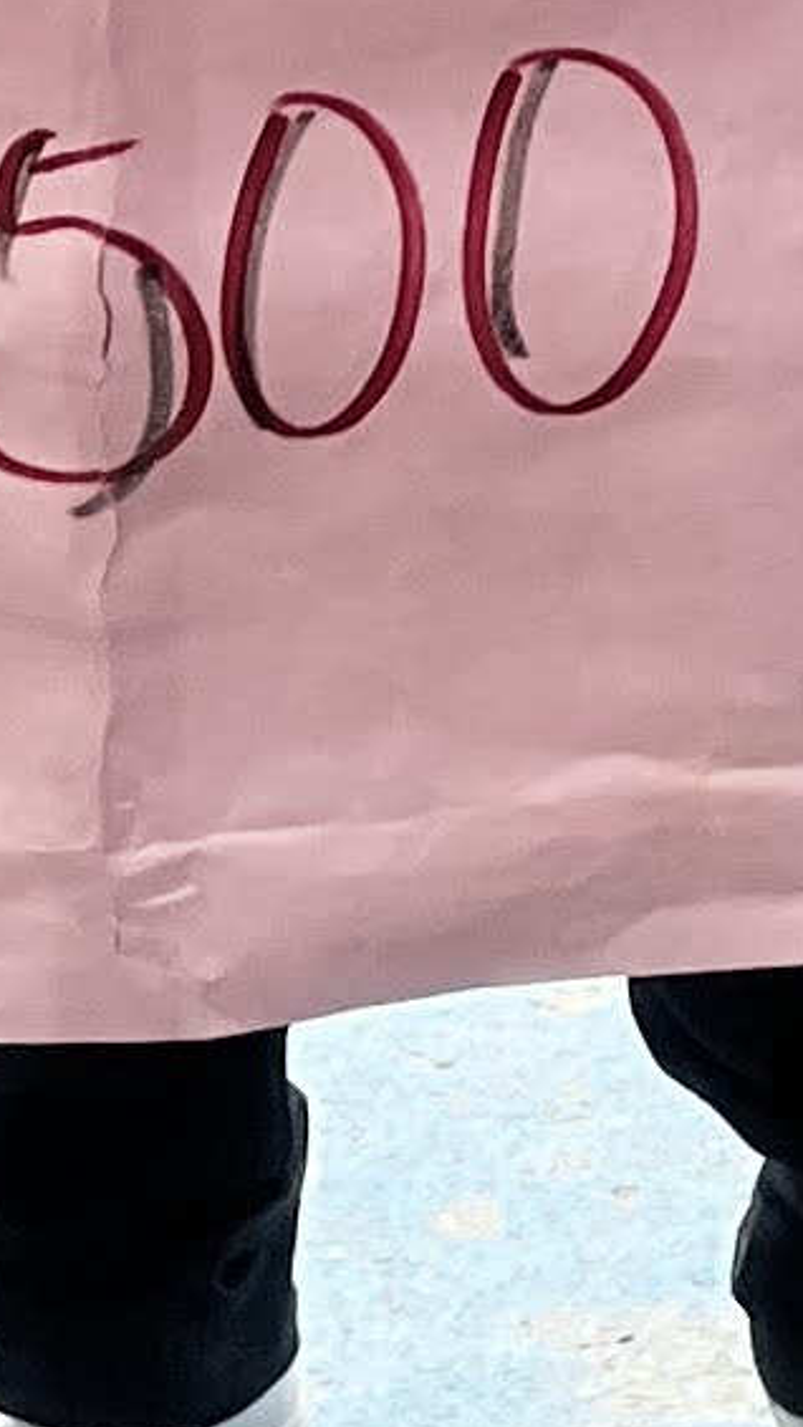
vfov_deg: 9.8
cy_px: -1629
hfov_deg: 5.8
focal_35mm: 202
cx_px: 1803
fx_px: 7643
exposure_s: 1/577
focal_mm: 5.1
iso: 50
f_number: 1.6
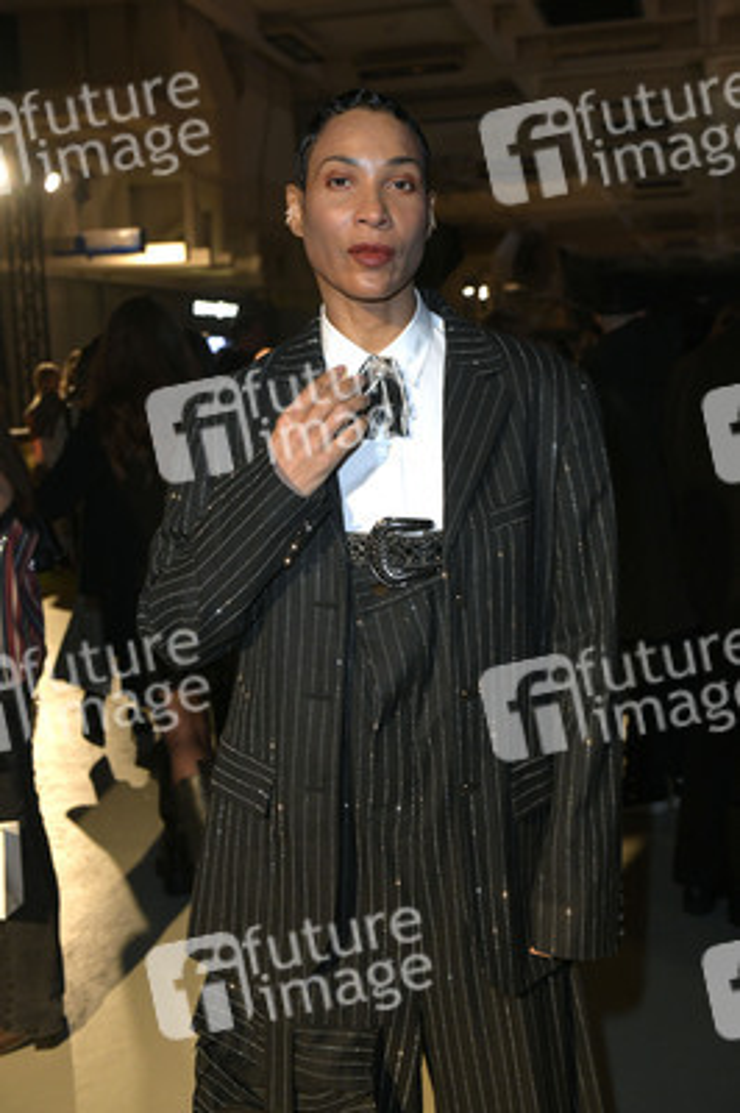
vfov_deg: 48.5
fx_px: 1235
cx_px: 370
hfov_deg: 33.3
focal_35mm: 40
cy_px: 556
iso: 2000
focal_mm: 40
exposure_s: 1/125
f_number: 5.6
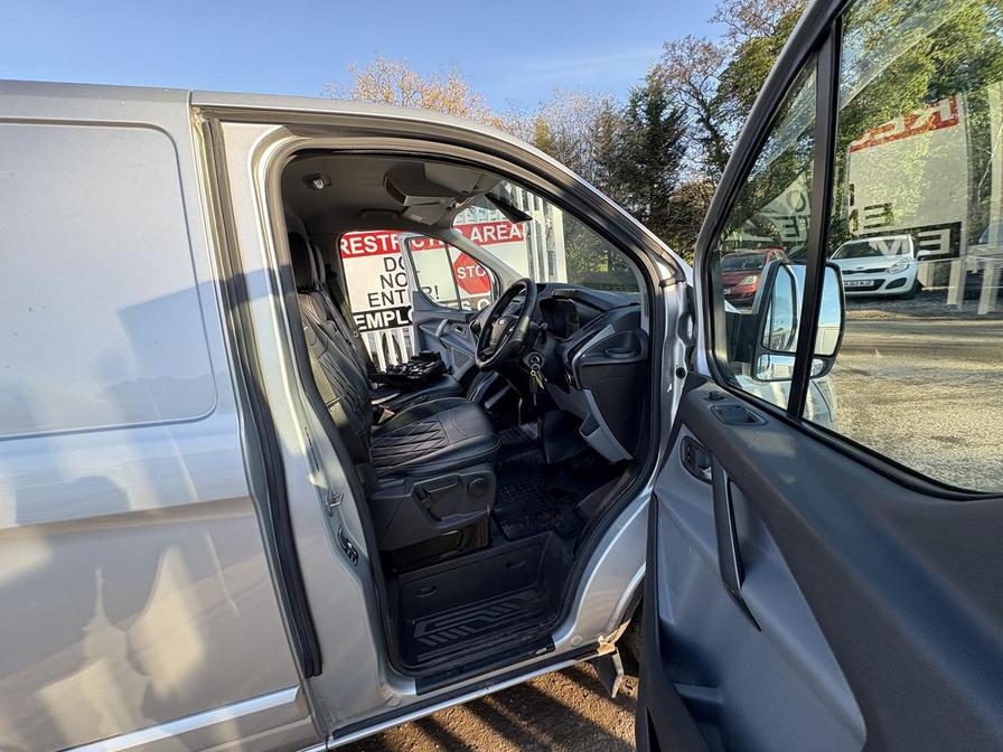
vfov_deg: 85.7
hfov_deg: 102.1
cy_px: 376
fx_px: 406
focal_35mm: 14
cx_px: 502
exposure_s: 1/156
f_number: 2.2
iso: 64
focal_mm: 2.22
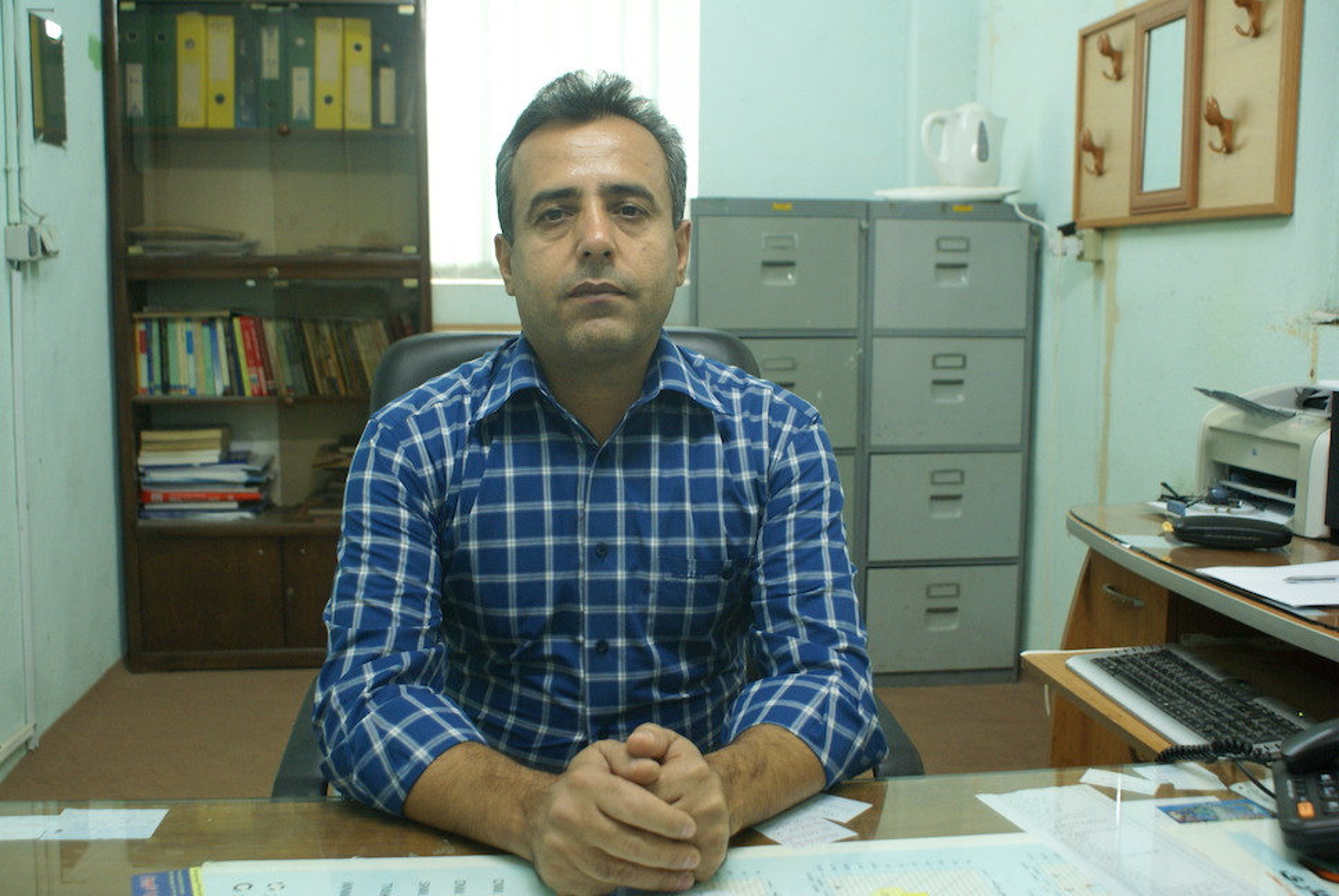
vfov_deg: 37.0
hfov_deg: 53.1
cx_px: 670
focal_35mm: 36
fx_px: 1341
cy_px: 448
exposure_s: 1/30
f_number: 4.5
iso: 400
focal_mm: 24
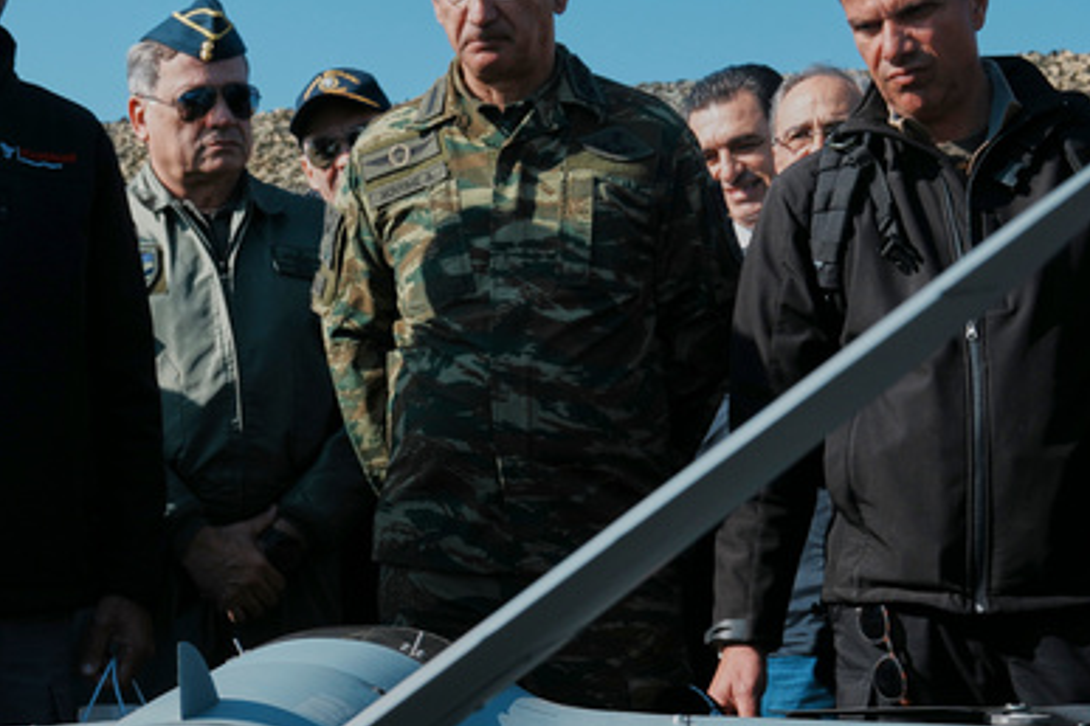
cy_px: 342
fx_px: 2240
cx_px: 223
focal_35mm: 74
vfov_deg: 18.4
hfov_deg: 26.8
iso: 100
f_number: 5.6
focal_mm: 28
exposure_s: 1/800
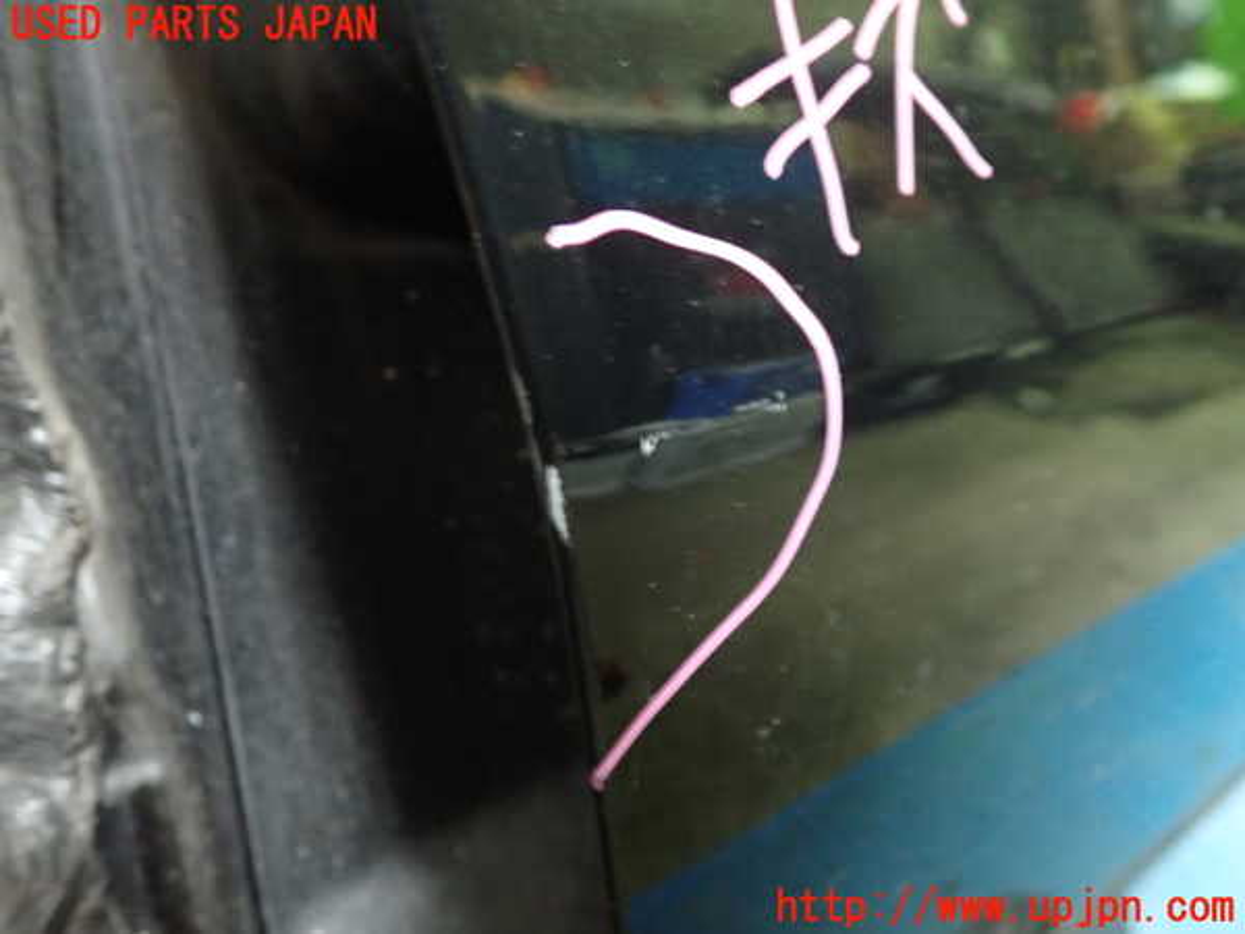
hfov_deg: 60.0
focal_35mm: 30
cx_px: 622
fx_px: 1079
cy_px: 467
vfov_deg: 46.8
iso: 800
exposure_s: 1/15
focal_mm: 5.4
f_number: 2.3
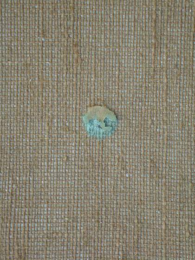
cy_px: 130
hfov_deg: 9.6
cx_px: 98
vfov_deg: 12.8
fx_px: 1157
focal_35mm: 154
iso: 101
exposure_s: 1/4.2
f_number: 5.1
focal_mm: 32
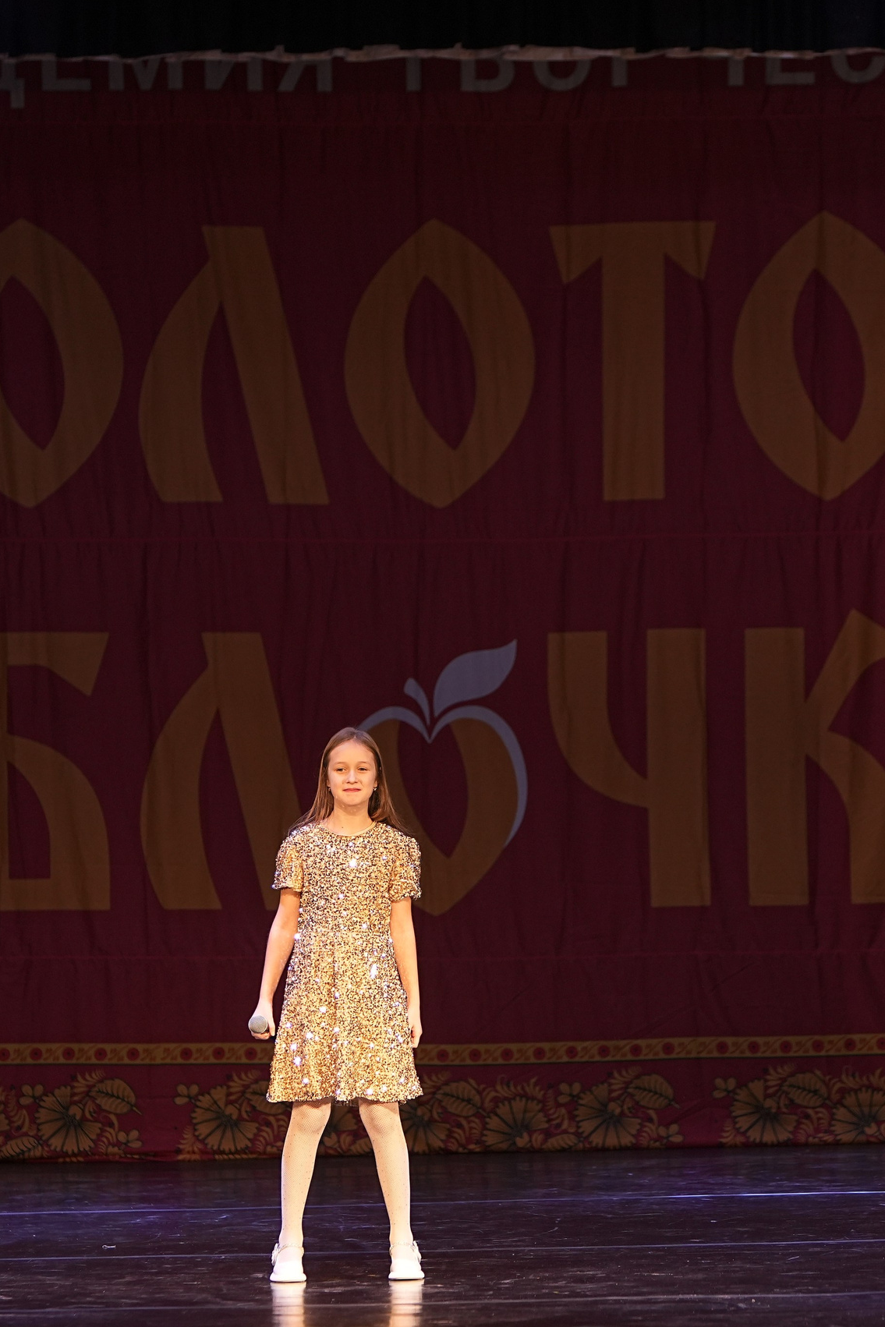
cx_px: 467
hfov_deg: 7.9
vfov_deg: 11.9
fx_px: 6378
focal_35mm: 173
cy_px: 663
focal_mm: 115
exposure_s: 1/400
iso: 1250
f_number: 2.8
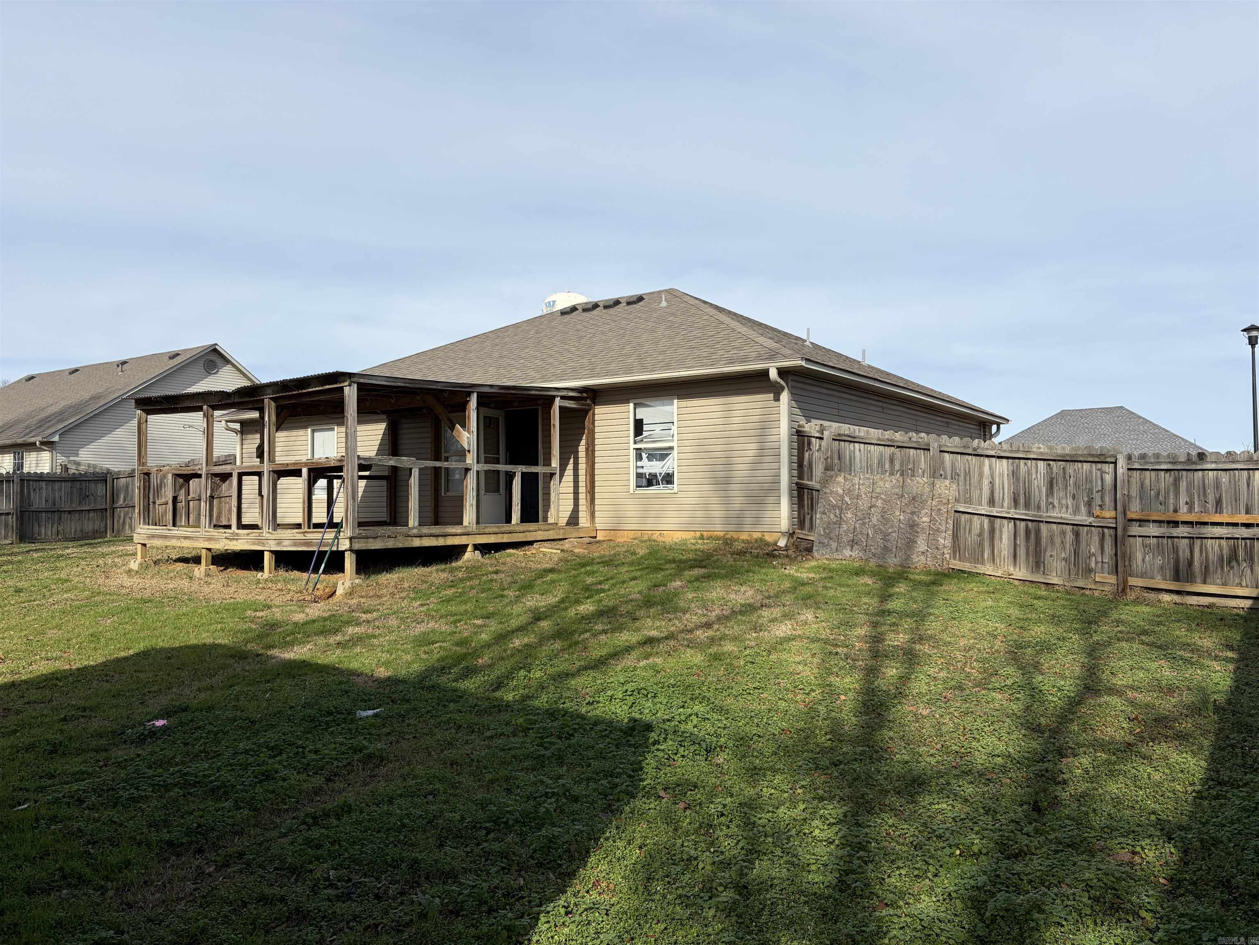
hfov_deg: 67.3
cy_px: 472
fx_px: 946
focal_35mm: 26
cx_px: 630
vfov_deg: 53.1
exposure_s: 1/3831
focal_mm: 5.96
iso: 50
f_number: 1.6
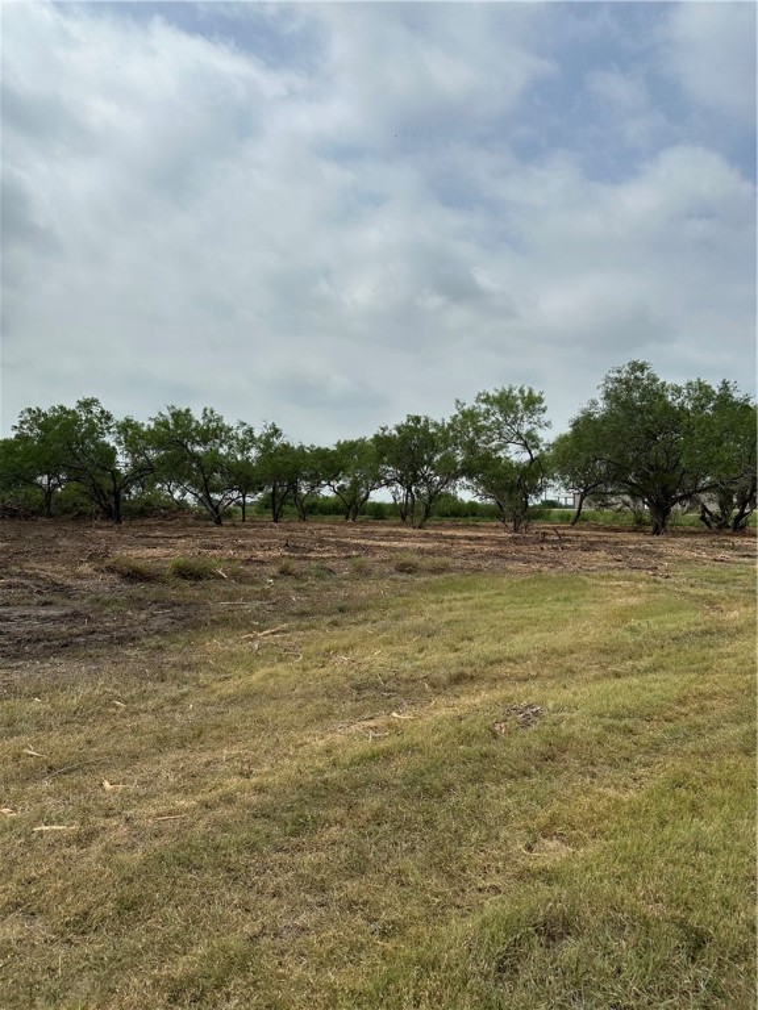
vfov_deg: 71.6
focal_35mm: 24
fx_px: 701
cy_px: 505
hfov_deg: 56.8
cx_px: 379
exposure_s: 1/10753
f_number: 1.78
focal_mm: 6.86
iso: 80
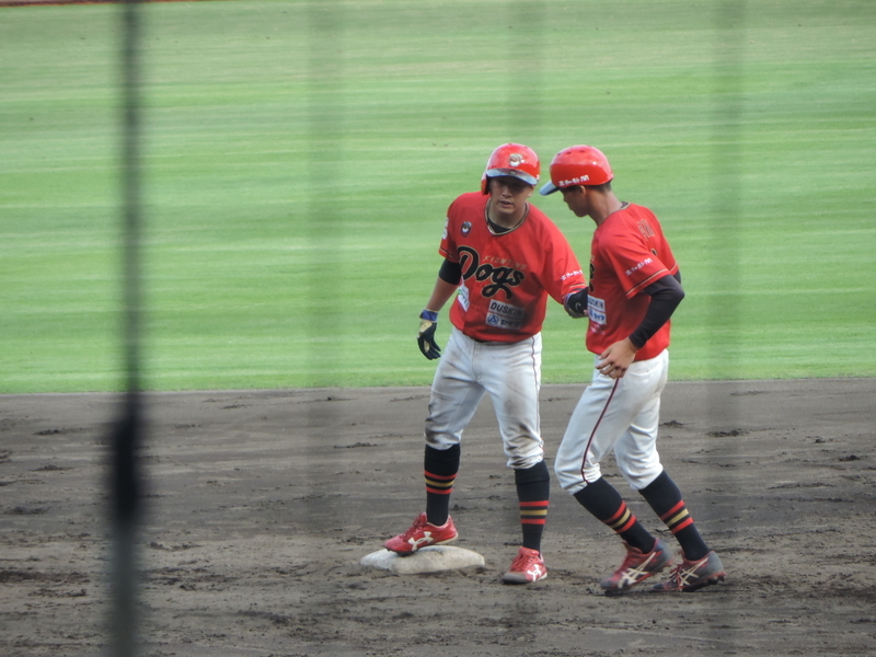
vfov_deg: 2.5
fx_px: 15184
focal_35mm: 600
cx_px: 438
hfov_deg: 3.3
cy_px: 328
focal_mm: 107
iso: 280
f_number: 4.9
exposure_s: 1/250
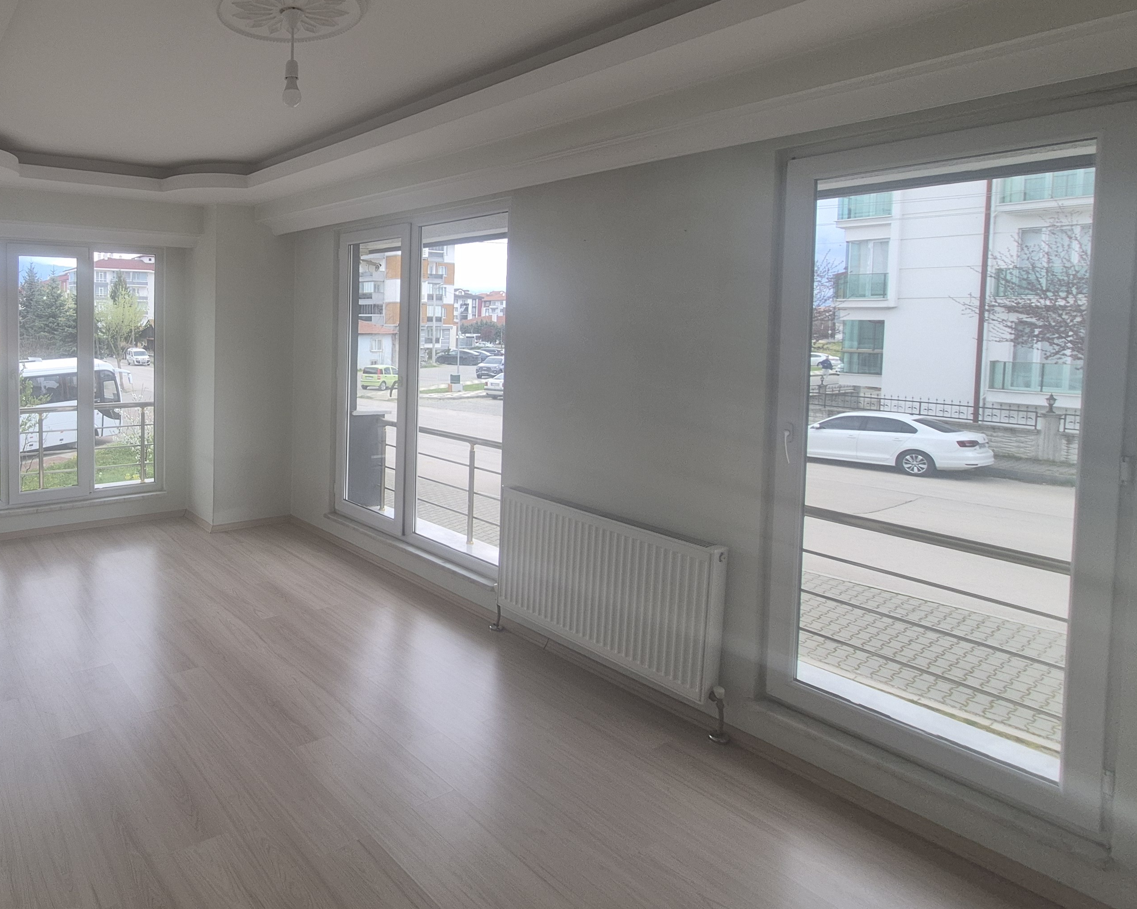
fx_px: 673
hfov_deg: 74.3
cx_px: 275
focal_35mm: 20
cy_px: 344
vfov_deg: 67.1
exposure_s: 1/194
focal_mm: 1.74
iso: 50
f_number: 2.2
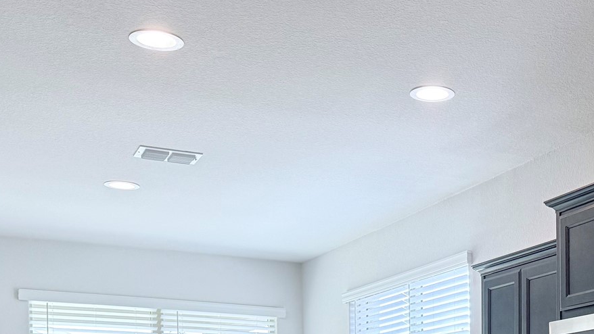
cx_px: 503
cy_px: 456
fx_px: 961
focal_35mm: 61
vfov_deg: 18.2
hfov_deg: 33.0
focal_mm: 6.76
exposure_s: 1/235
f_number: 1.78
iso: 200
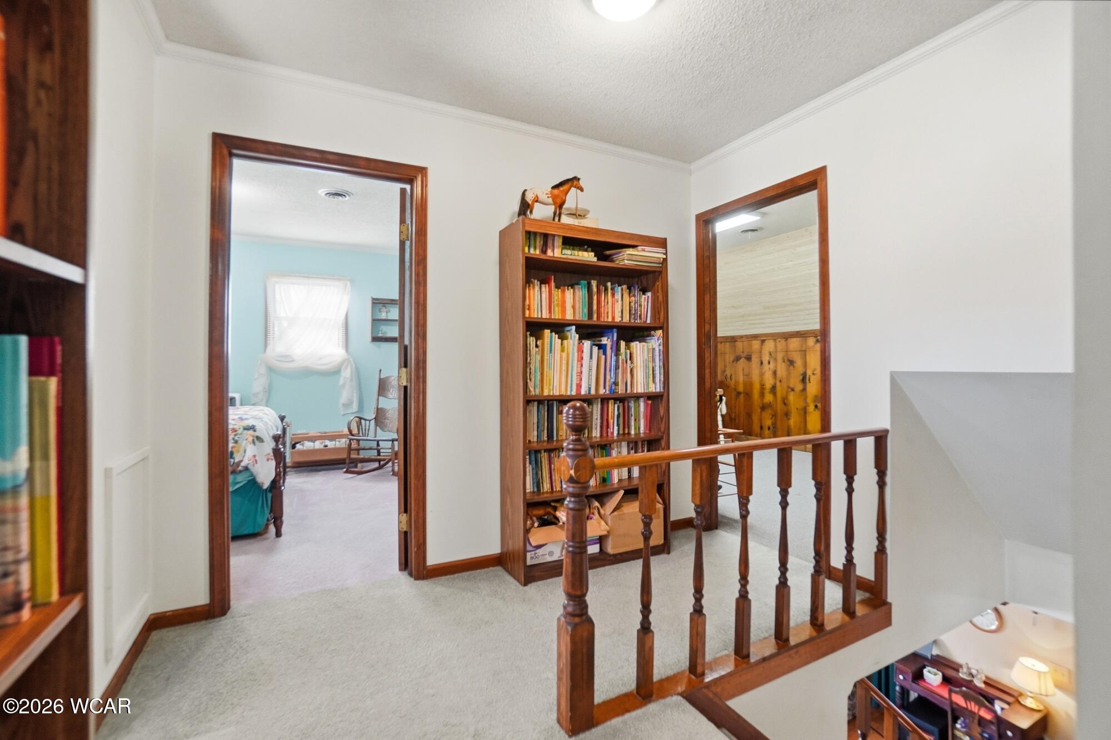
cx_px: 556
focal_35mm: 15
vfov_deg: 77.3
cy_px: 370
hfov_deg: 100.4
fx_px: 463
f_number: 5.6
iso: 125
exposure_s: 1/60
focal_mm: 10
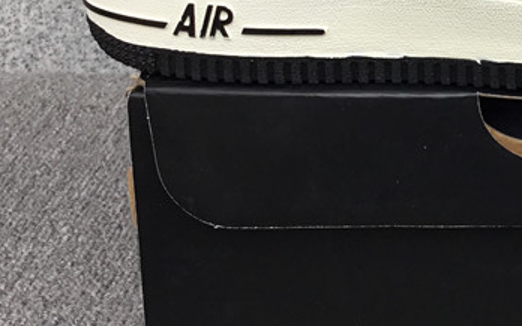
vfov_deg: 15.0
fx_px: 1208
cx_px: 537
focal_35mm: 85
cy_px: -19
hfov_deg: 23.2
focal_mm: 3.3
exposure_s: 1/100
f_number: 2.4
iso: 40
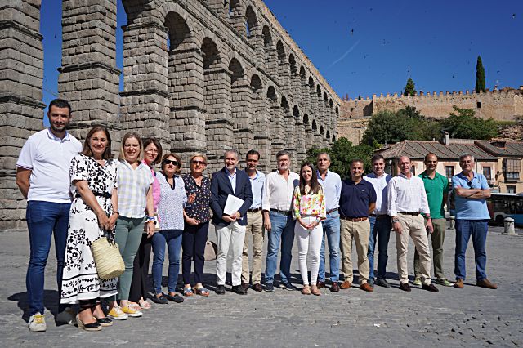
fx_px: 421
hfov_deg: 63.7
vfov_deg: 44.9
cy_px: 174
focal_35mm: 29
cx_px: 262
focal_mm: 29
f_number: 5
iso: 100
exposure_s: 1/1250
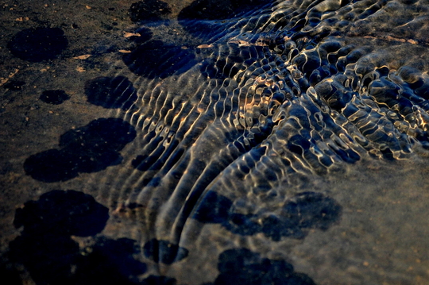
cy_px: 104
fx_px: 4226
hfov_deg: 5.8
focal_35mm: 355
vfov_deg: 3.9
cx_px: 299
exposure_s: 1/1250
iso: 800
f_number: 5.3
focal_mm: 160
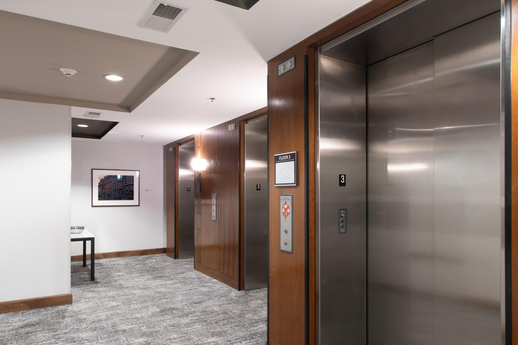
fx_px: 345
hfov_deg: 73.6
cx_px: 279
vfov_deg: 53.1
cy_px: 186
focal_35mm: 24
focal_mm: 10
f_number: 8
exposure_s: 2.5
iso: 100
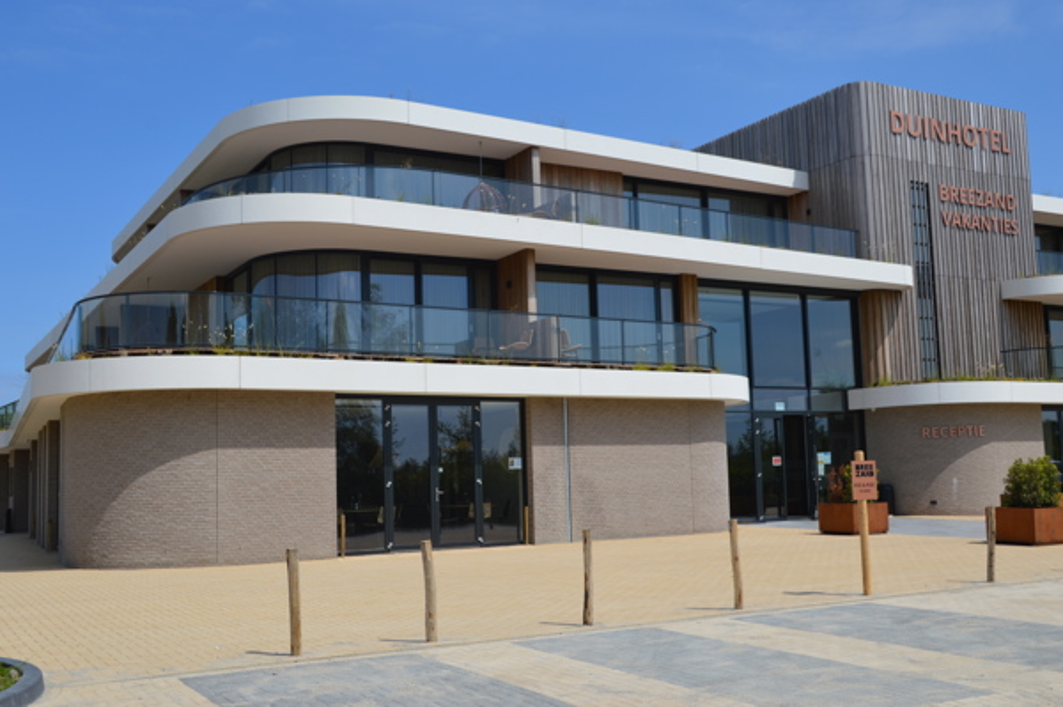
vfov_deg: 36.8
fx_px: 1062
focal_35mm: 36
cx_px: 532
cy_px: 354
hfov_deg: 53.2
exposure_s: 1/320
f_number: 9
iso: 100
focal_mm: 24
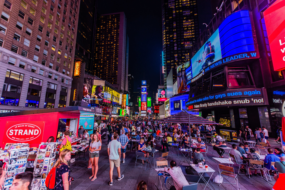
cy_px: 95
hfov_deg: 100.4
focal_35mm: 15
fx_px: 119
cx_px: 142
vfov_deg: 77.3
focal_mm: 10
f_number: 3.5
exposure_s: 1/125
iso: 200
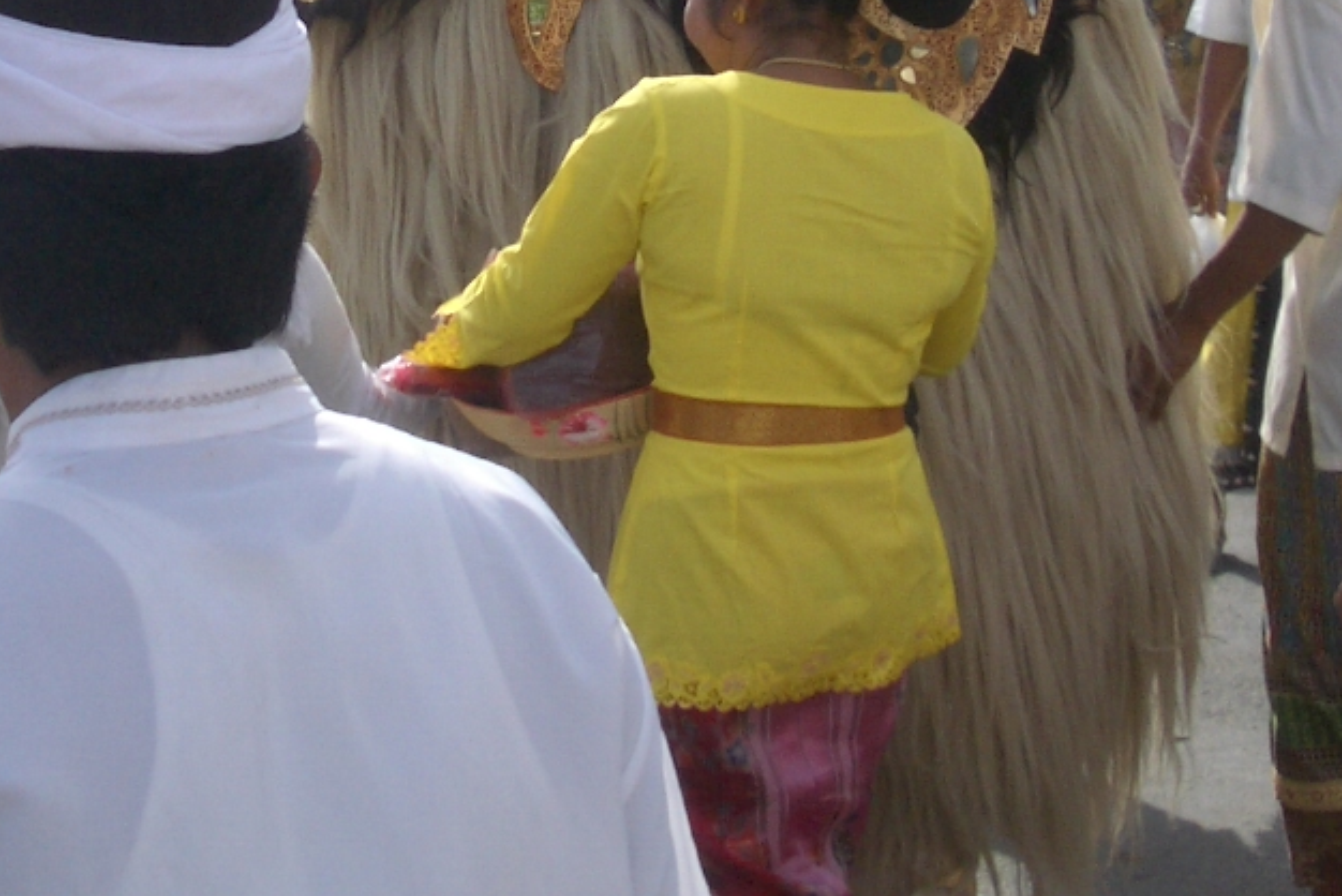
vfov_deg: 14.3
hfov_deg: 21.9
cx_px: 562
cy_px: -133
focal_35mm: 93
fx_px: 3468
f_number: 4.3
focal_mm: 5.8
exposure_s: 1/500
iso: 50
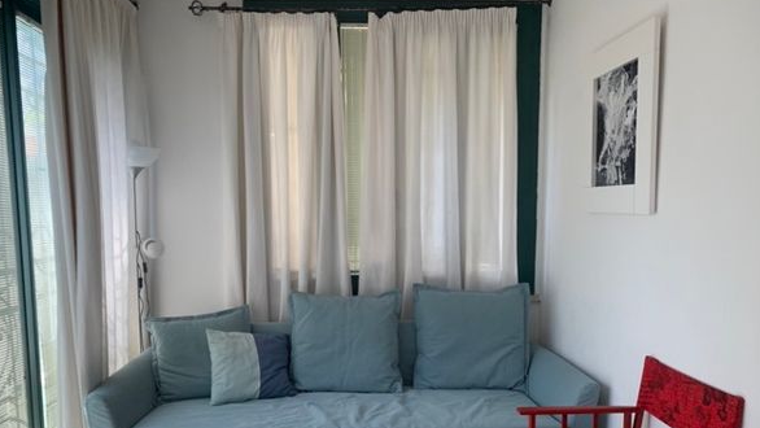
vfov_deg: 39.8
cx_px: 374
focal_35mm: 29
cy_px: 283
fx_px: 585
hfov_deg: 66.0
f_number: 1.8
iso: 64
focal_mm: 4.25
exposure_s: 1/121
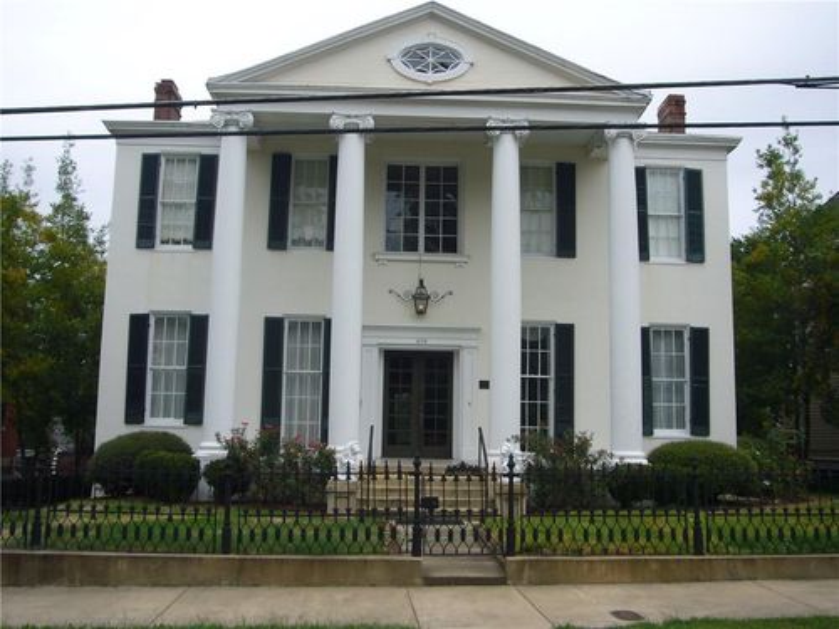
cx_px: 420
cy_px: 314
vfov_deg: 40.7
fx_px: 848
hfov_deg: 52.6
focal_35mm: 35
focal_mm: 5.7
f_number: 6.3
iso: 80
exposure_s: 1/200
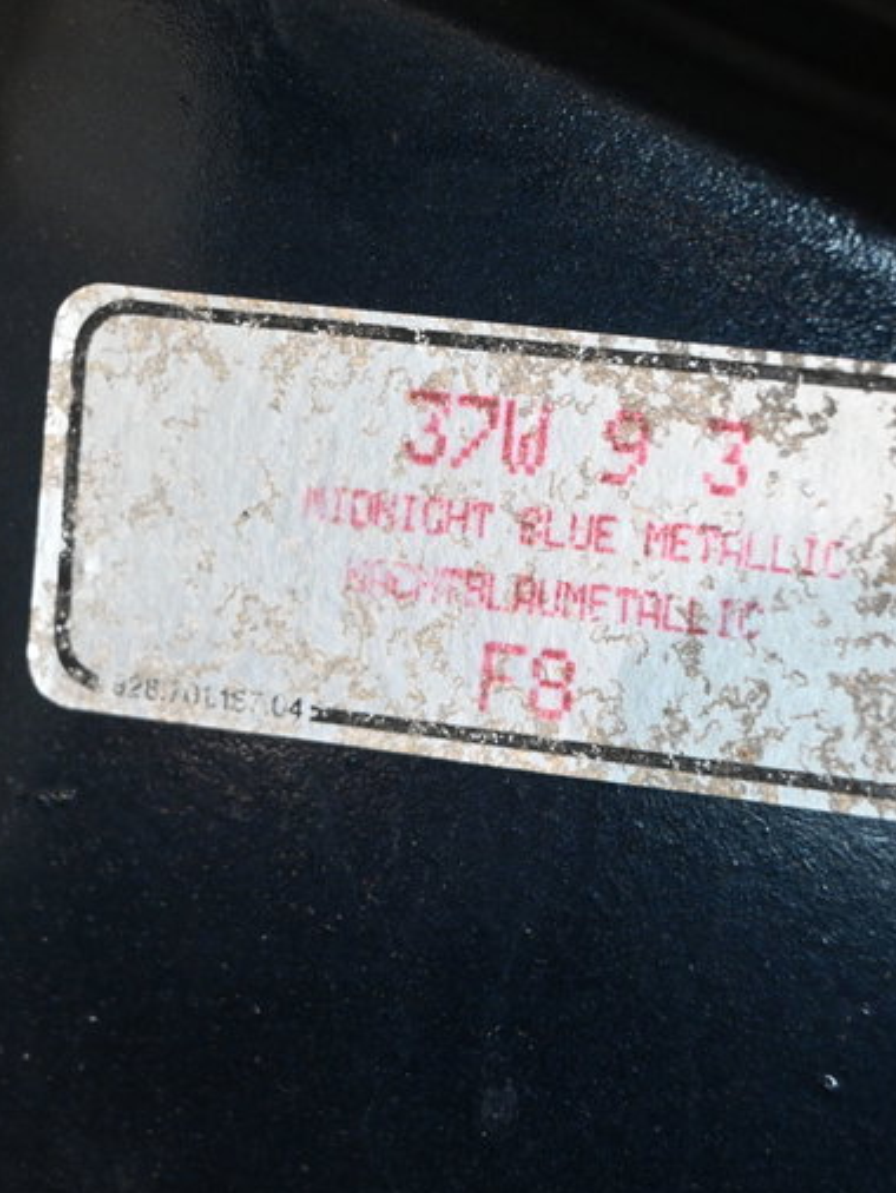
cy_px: 601
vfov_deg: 21.8
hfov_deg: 16.4
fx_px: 3094
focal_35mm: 90
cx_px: 311
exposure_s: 1/125
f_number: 5.6
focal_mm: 41
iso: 2000
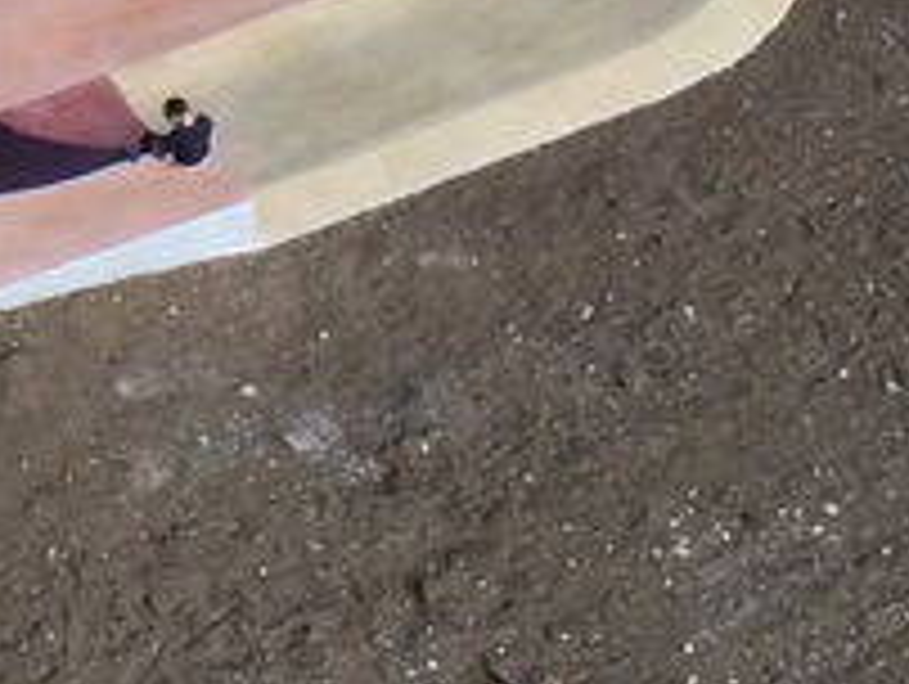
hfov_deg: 10.7
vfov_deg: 7.7
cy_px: -850
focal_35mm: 182
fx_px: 4785
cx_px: -18
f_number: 2.4
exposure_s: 1/1923
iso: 100
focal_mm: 4
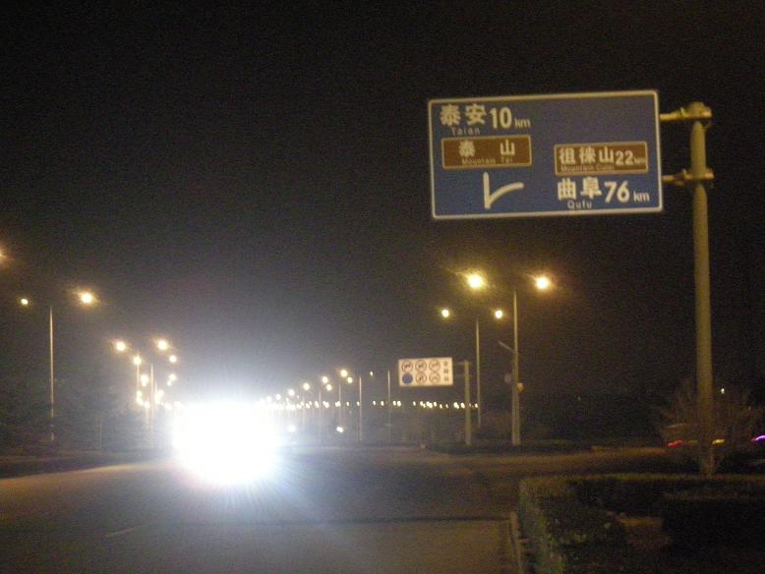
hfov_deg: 18.7
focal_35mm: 105
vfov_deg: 14.1
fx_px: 2321
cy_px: 287
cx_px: 382
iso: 800
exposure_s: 1/3.7
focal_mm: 17.1
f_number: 4.7
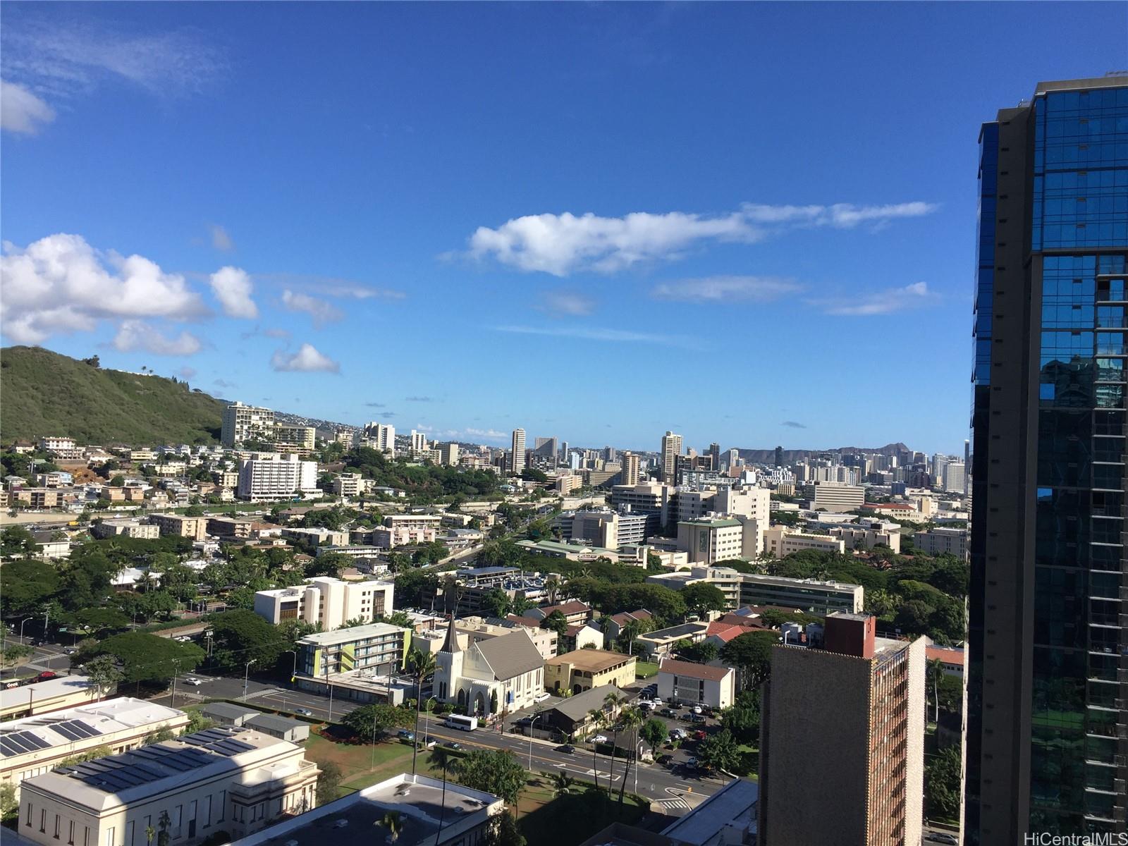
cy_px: 423
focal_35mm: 29
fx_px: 945
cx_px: 564
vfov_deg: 48.2
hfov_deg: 61.7
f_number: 2.2
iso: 32
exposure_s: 1/2475
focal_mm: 4.15
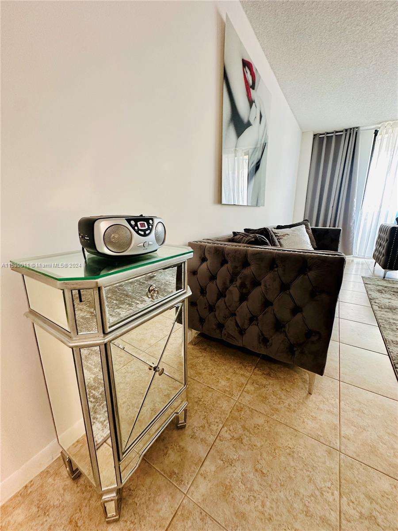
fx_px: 215
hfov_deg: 85.7
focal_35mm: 14
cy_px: 266
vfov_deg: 102.1
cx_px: 199
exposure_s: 1/60
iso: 200
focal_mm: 2.22
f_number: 2.2
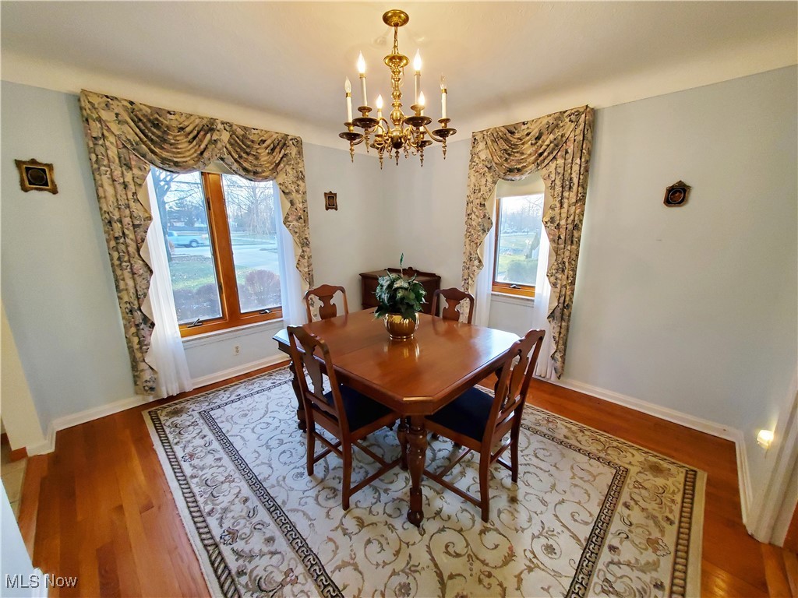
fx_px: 300
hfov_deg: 106.2
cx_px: 399
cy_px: 299
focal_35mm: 13
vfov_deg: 89.9
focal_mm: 1.8
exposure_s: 1/60
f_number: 2.2
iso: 250
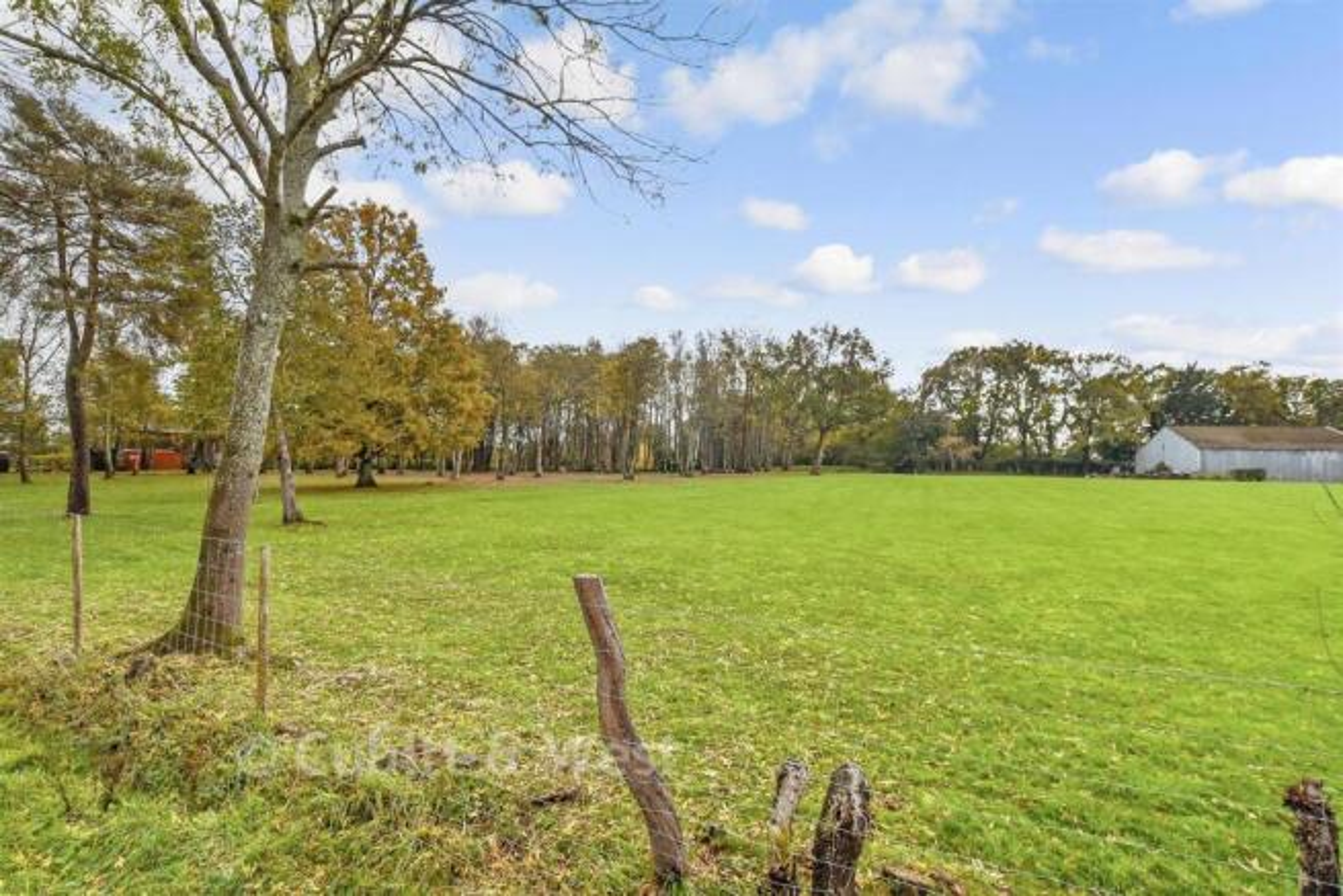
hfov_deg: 100.4
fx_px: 560
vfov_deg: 77.4
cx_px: 672
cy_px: 448
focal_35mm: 15
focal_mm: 10
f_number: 8
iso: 320
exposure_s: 1/800
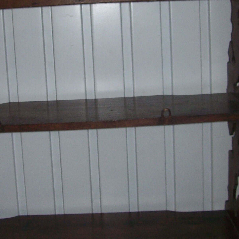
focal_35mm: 69
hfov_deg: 24.9
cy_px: 66
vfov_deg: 24.8
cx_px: 88
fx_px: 539
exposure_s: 1/64
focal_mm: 6
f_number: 2.7
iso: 80
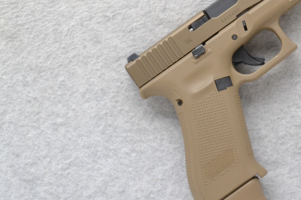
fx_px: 761
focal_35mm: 91
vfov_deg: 15.0
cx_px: 223
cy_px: 76
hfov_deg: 22.2
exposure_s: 1/60
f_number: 20
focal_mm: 36
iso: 3200
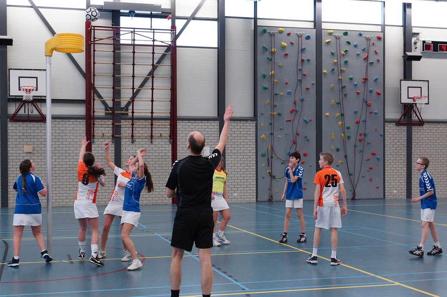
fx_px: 521
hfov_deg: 46.4
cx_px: 224
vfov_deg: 31.8
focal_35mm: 42
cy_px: 148
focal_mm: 28
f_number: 3.5
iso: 1250
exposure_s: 1/250
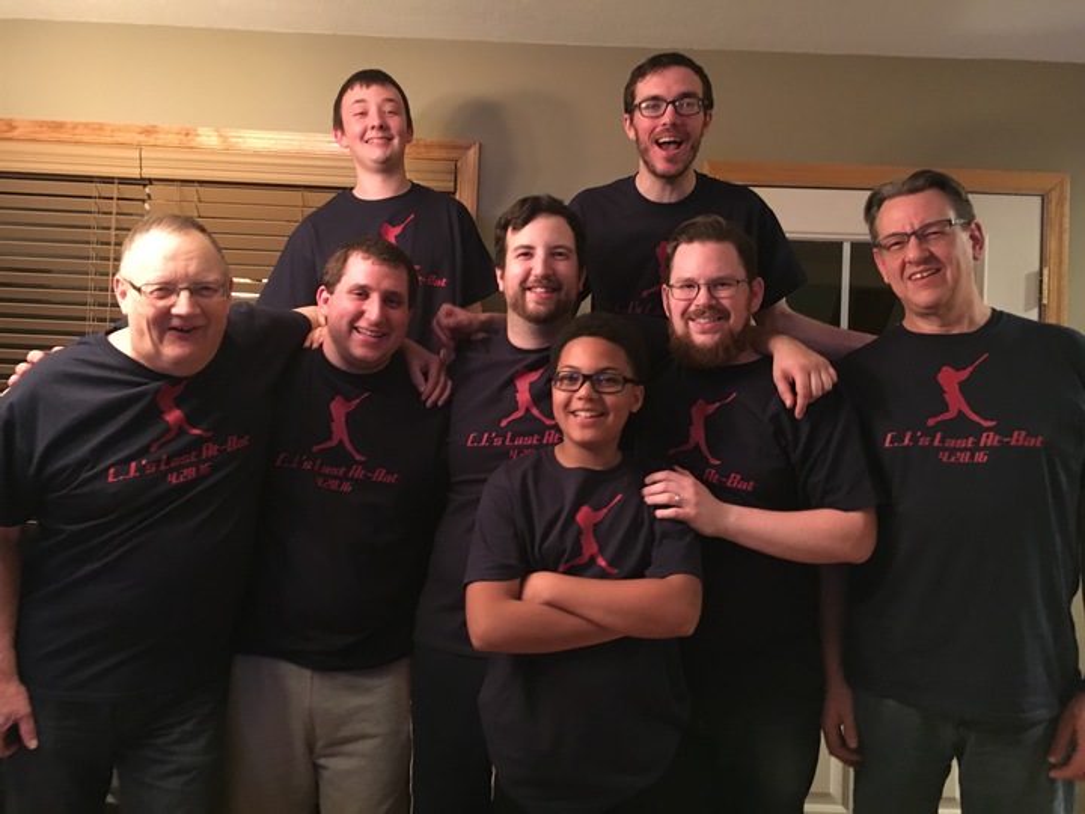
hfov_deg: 61.7
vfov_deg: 48.2
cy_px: 407
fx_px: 909
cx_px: 542
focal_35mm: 29
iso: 400
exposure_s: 1/15
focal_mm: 4.15
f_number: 2.2
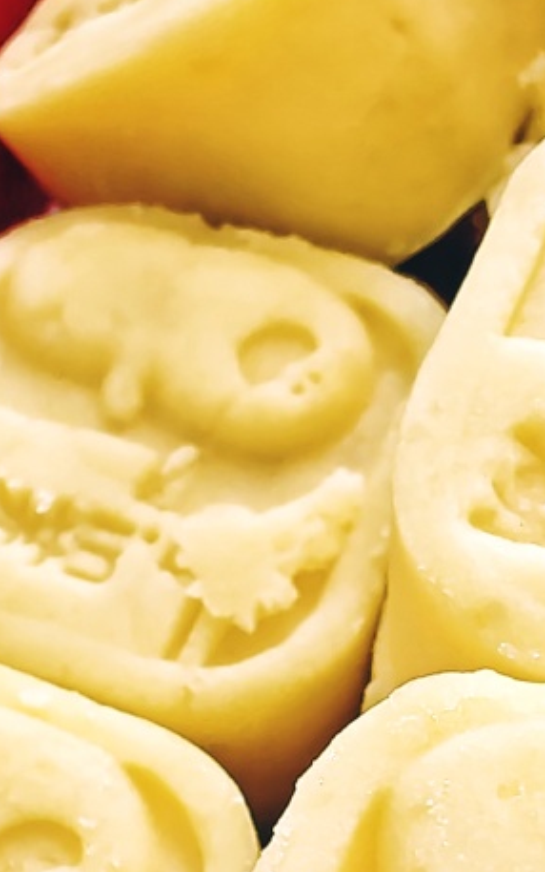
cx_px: 436
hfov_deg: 20.1
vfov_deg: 30.7
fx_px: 1520
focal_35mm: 64
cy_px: 765
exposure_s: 1/33.3
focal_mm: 2.59
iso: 442
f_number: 2.2
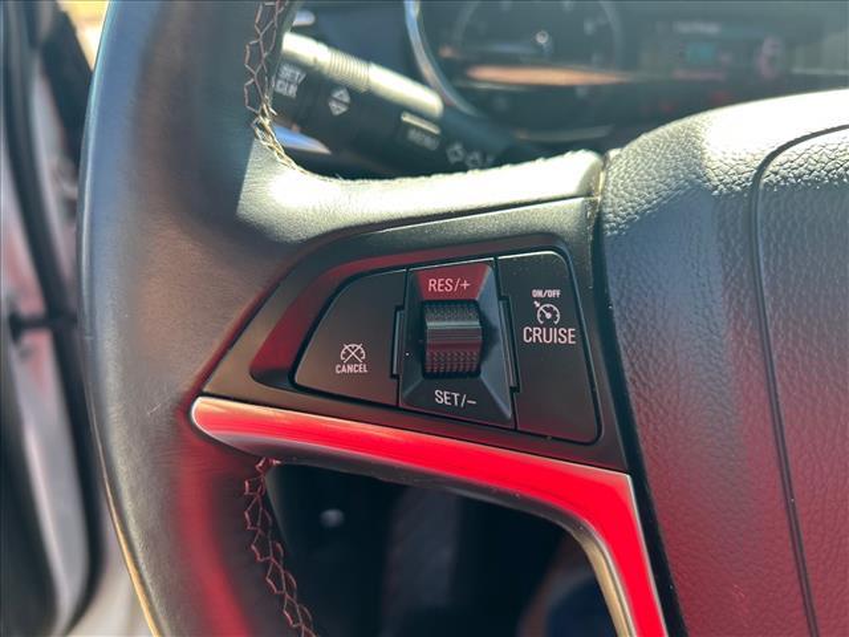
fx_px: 638
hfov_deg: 67.3
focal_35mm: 26
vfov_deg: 53.1
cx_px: 424
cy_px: 318
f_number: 1.5
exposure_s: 1/220
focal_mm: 5.7
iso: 40
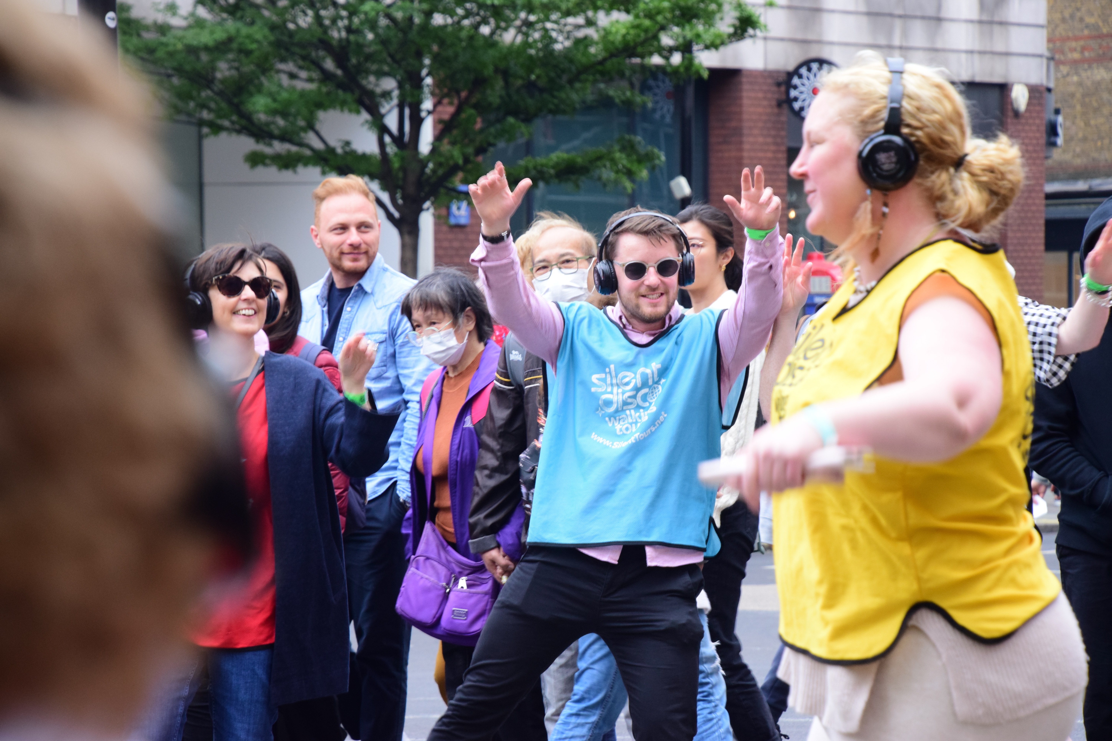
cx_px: 556
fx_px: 6486
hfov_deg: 9.8
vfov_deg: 6.5
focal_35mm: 210
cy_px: 370
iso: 1000
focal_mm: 140
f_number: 13
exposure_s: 1/125
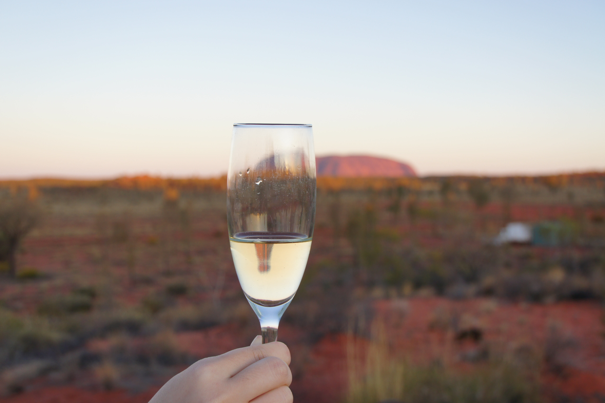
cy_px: 202
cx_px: 302
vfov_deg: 30.8
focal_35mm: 44
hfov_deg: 45.0
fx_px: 731
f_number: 5.6
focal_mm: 29
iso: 200
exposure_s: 1/80
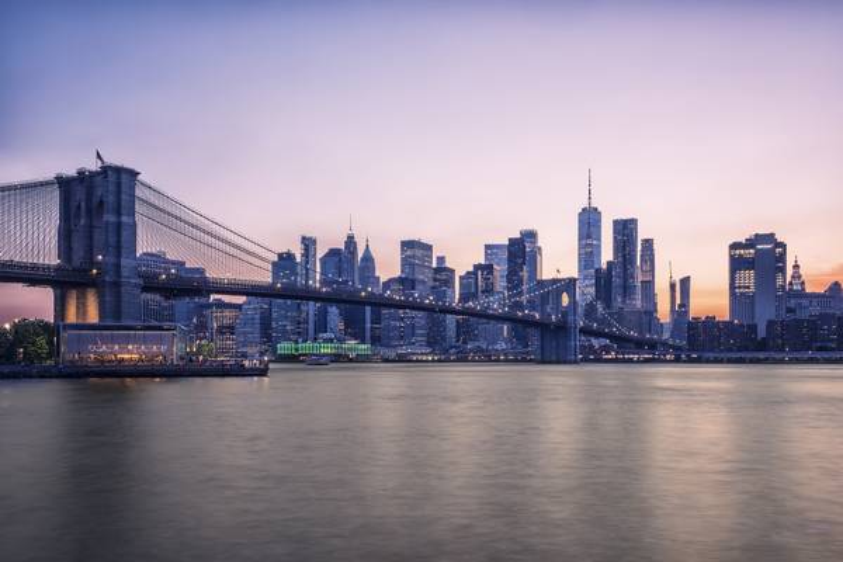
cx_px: 422
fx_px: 749
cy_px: 281
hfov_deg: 58.7
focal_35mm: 32
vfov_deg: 41.1
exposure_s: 6
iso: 64
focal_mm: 32
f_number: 20
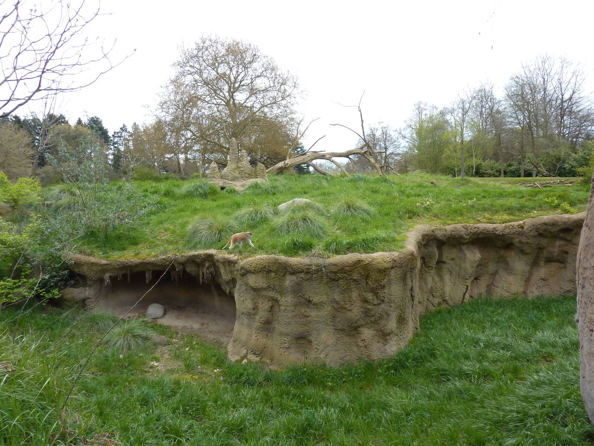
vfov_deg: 54.9
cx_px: 297
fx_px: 429
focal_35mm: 25
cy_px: 223
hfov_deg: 69.4
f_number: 3.3
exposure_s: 1/500
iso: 250
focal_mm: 4.1
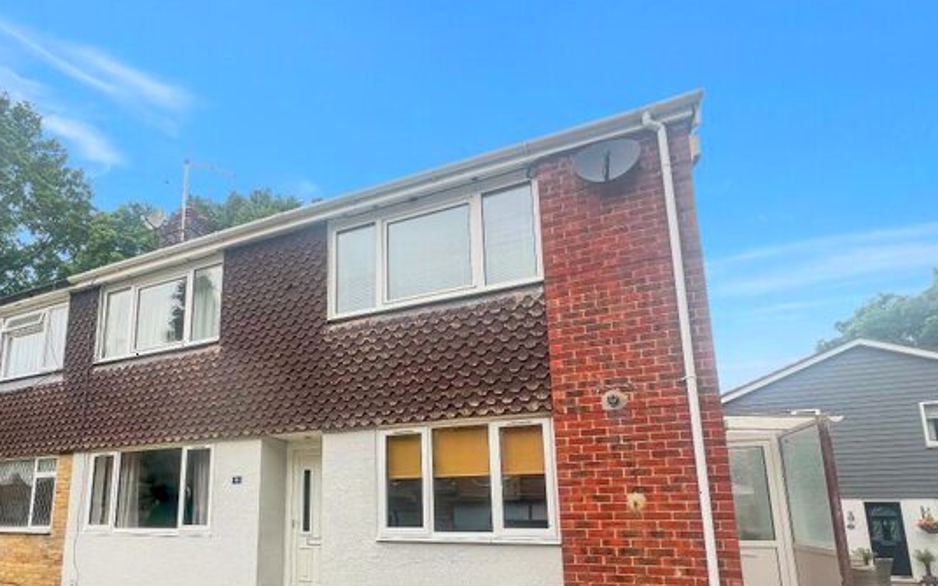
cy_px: 433
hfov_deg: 89.9
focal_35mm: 18
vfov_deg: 61.7
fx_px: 460
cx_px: 373
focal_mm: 1.57
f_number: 1.8
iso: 32
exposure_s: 1/270
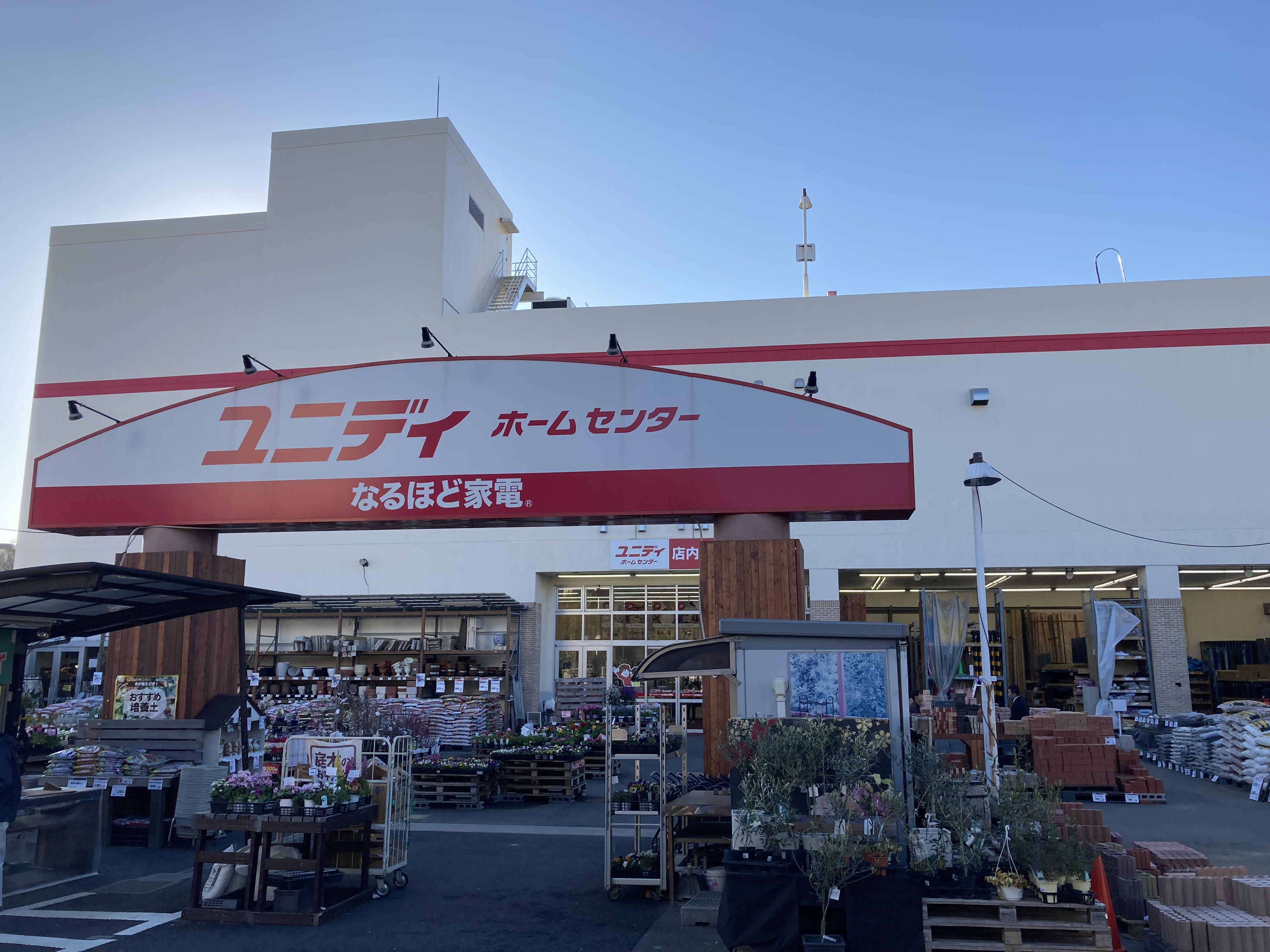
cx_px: 635
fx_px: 1027
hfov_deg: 63.4
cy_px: 476
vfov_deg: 49.7
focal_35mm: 28
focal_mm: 3.99
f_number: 1.8
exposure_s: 1/1091
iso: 20
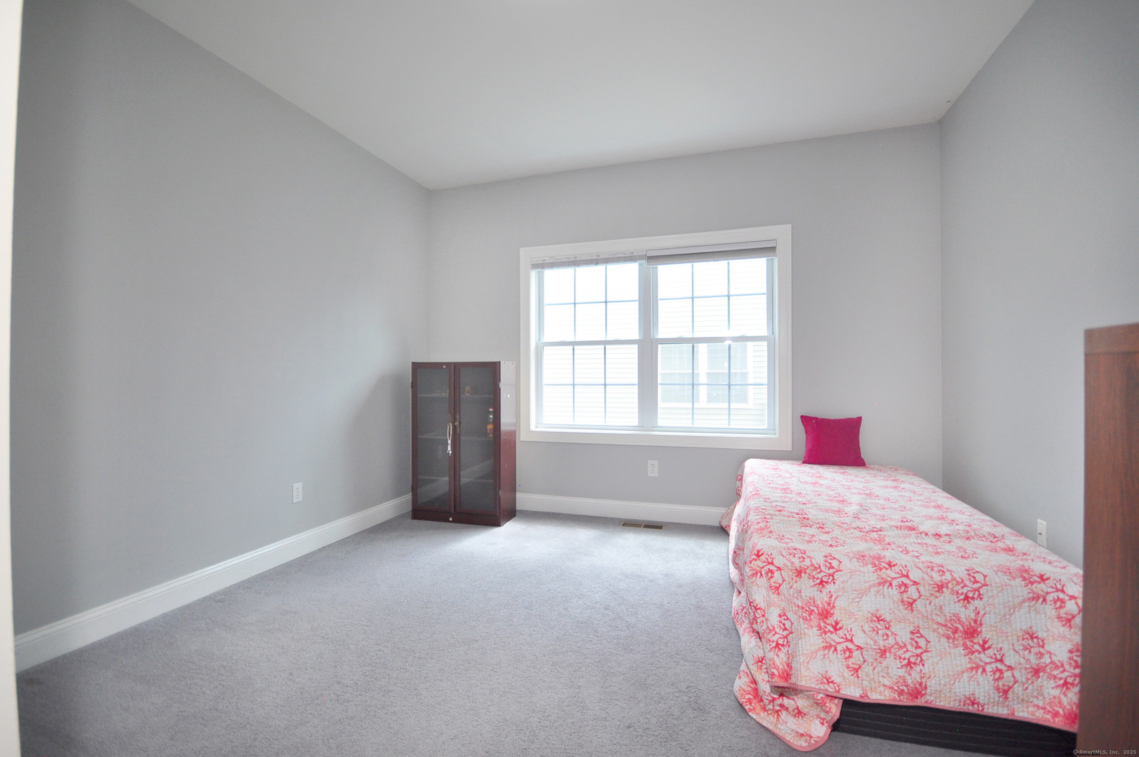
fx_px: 474
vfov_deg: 77.2
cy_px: 378
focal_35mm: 15
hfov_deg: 100.5
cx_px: 570
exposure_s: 1/160
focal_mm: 10
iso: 640
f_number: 4
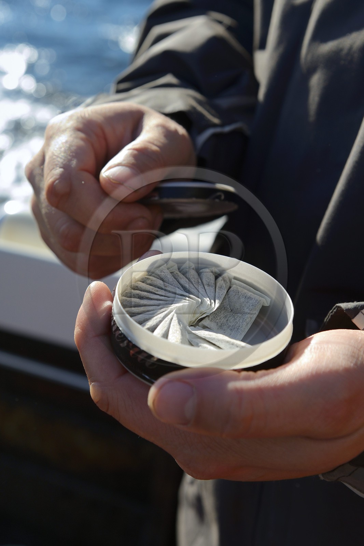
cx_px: 182
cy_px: 273
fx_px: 607
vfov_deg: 48.5
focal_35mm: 40
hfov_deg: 33.4
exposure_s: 1/640
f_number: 5.6
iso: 400
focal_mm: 40
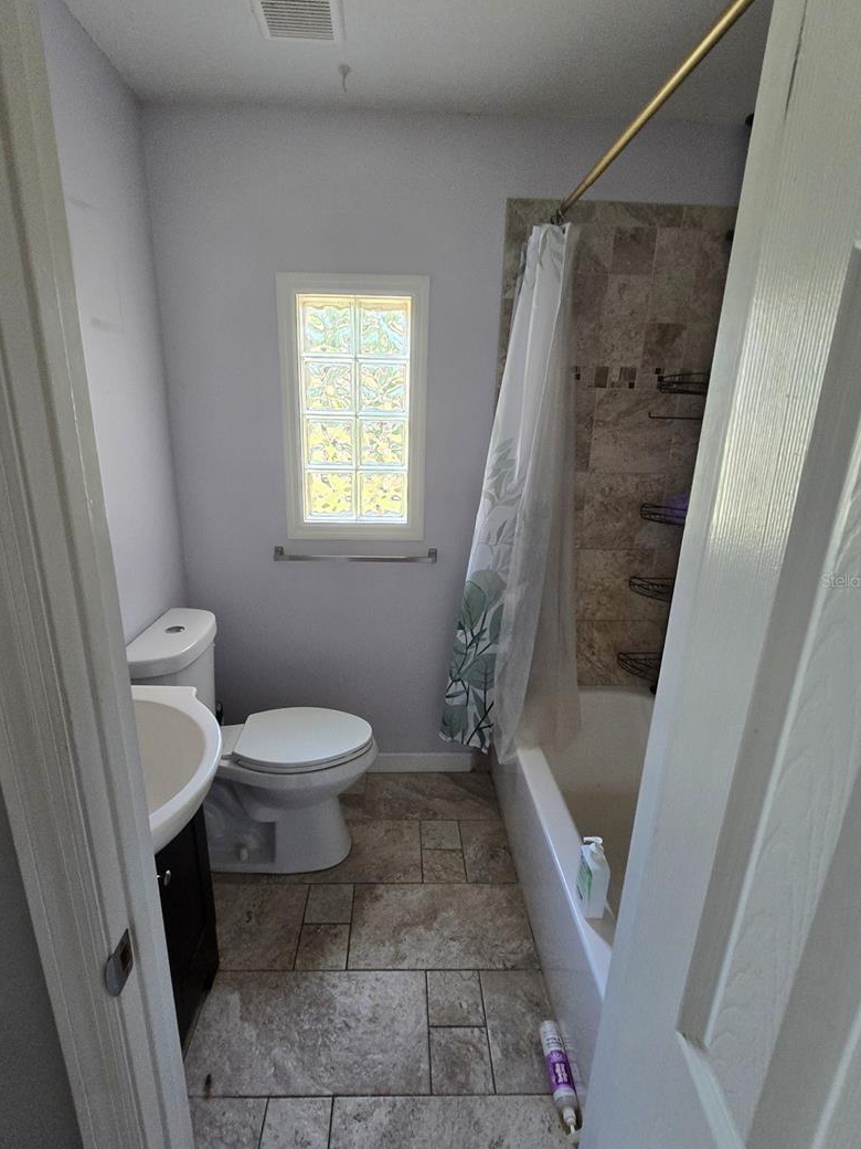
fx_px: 497
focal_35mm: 15
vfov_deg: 98.2
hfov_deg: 81.6
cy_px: 580
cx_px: 403
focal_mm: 2.2
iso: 250
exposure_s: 1/60
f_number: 2.2
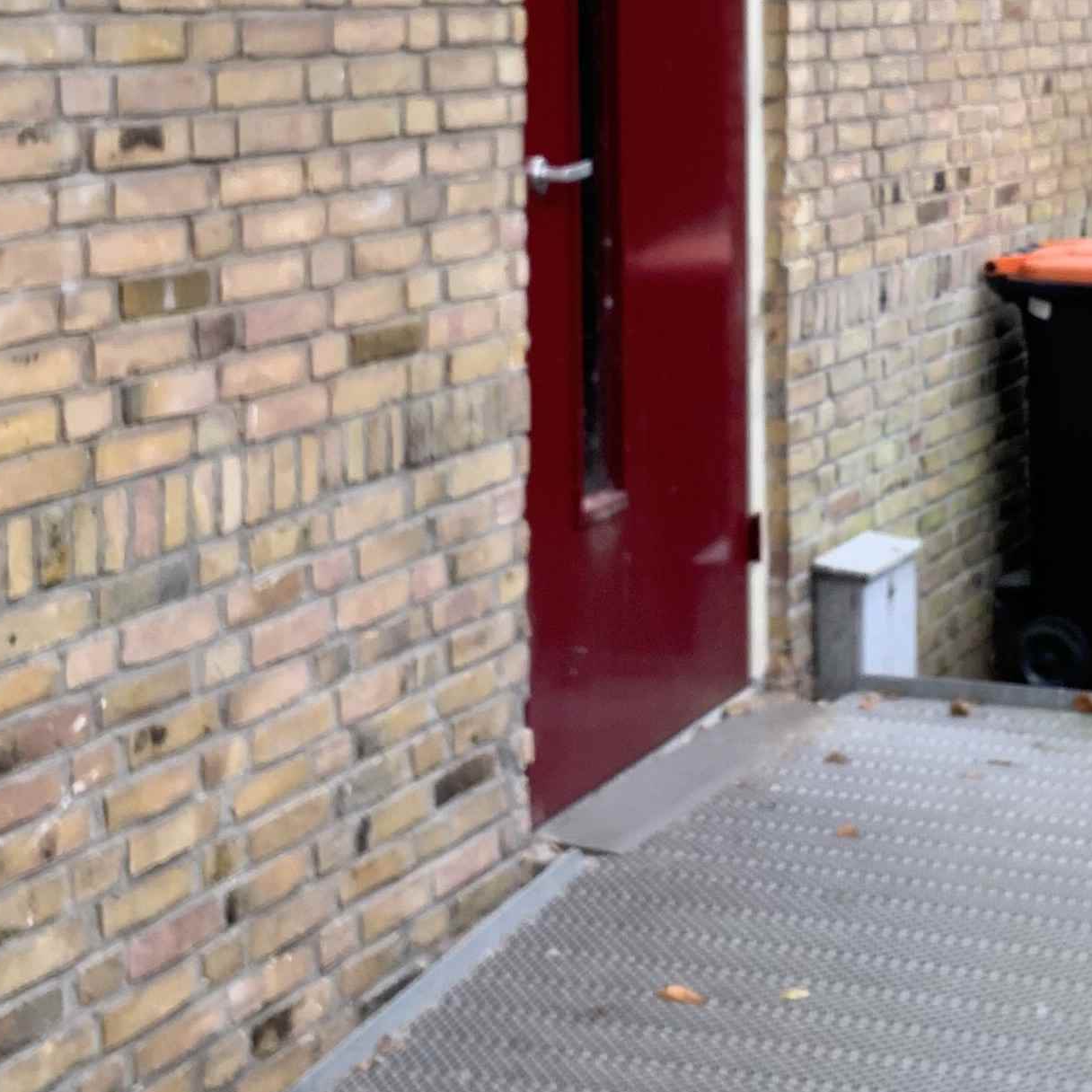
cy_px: 258
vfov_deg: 20.2
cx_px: 859
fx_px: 3034
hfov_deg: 20.2
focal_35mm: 85
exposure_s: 1/112
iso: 64
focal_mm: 3
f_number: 1.8
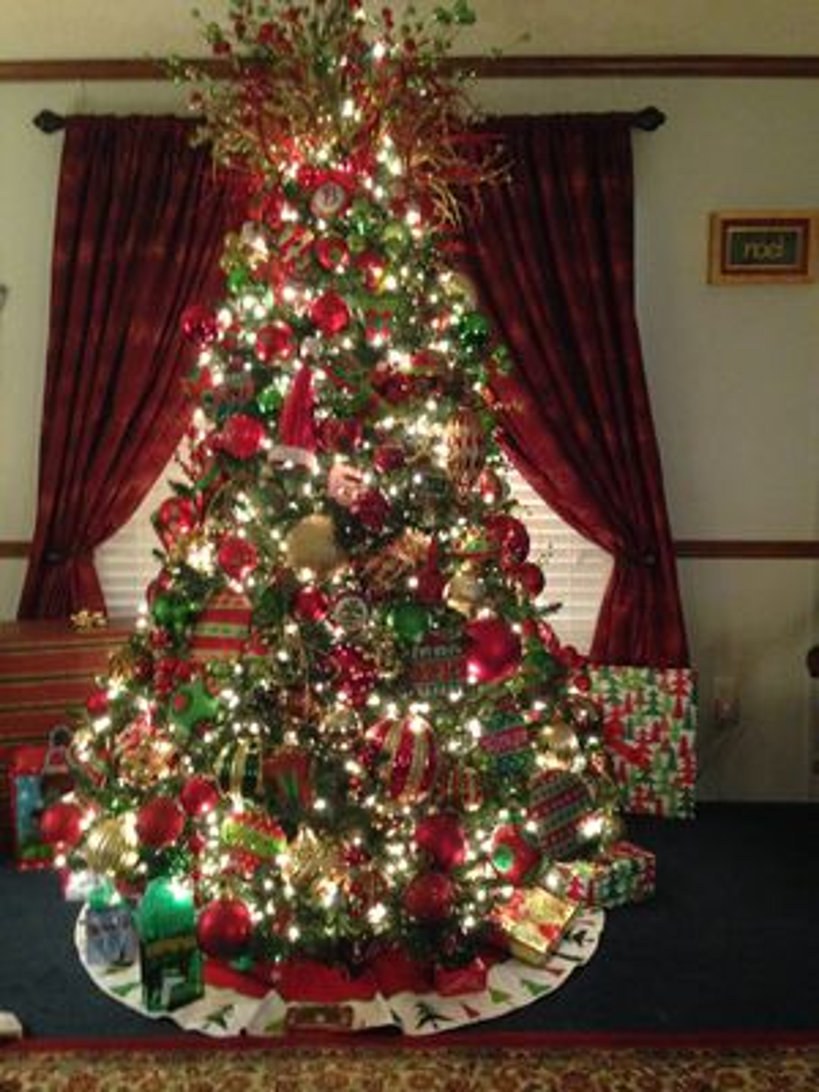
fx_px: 1041
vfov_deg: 55.4
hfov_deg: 42.9
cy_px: 546
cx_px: 410
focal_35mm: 33
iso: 400
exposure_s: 1/15
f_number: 2.4
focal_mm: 4.12
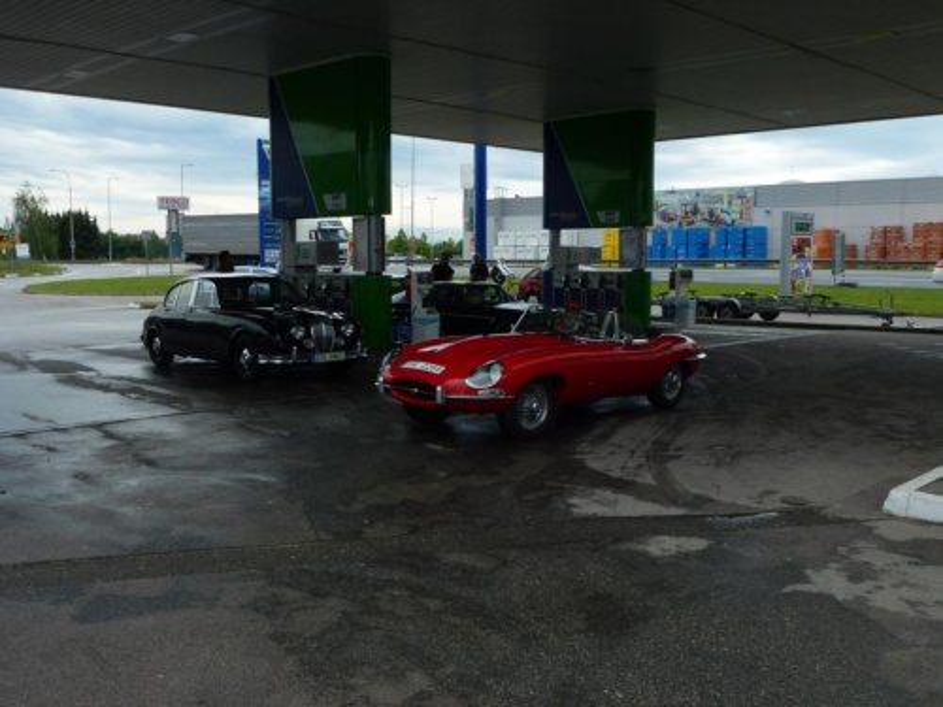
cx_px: 472
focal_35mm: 33
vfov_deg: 42.9
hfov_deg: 55.4
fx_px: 899
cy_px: 354
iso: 100
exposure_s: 1/500
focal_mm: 5.9
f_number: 4
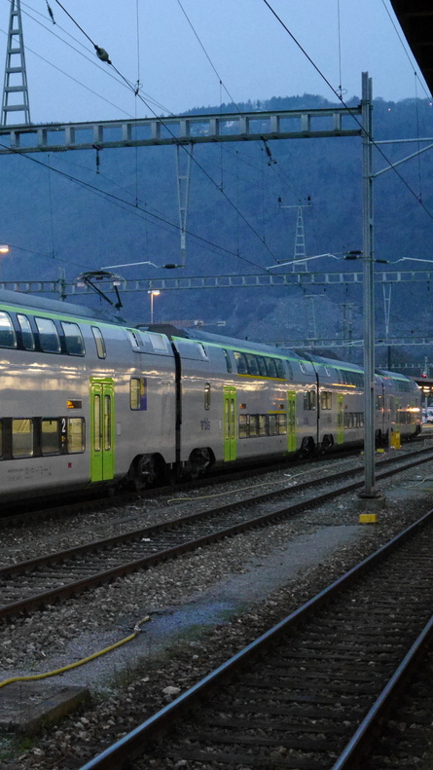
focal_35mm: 76
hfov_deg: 15.4
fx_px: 1551
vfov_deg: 27.9
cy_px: 388
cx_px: -68
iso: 2500
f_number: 4.4
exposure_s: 1/60
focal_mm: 23
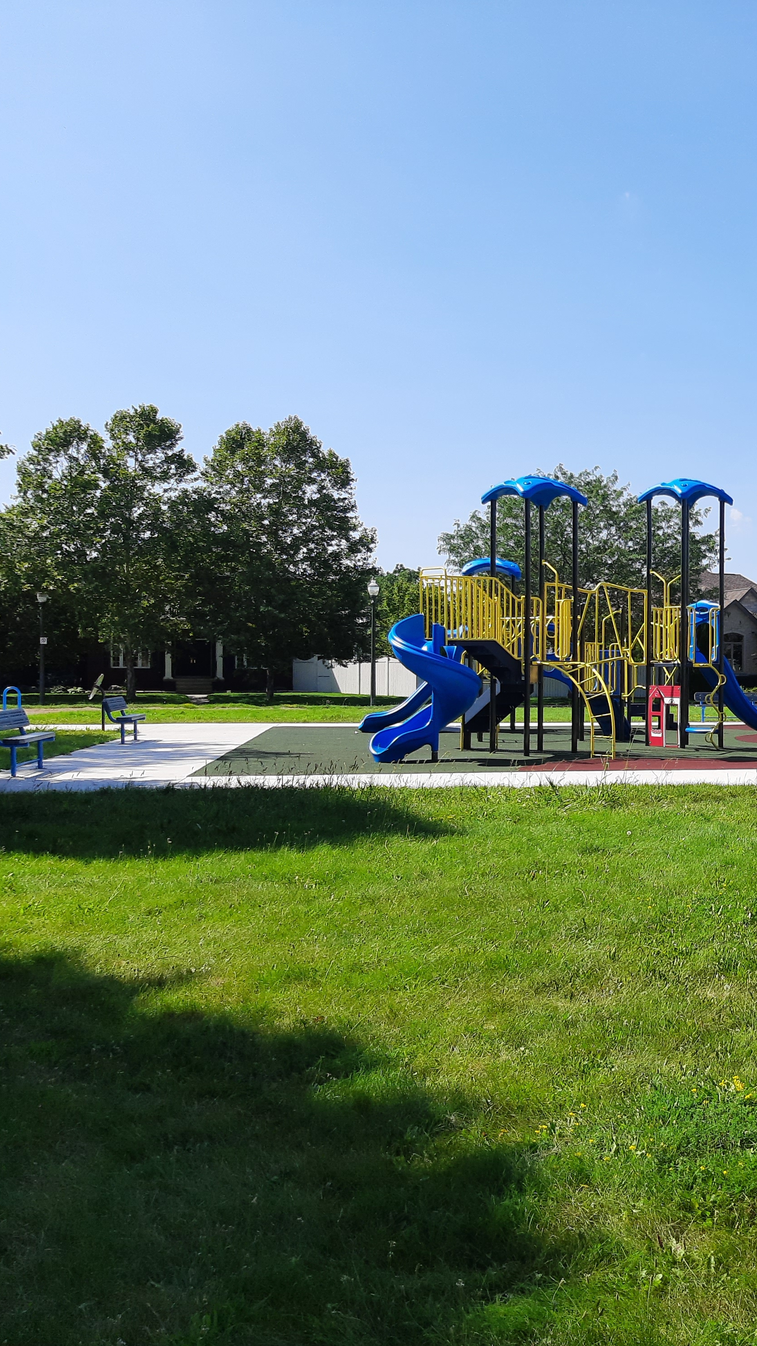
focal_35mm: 38
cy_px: 670
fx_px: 1356
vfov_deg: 52.8
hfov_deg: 28.8
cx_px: 789
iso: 40
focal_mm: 3.92
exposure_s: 1/1412
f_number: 1.7
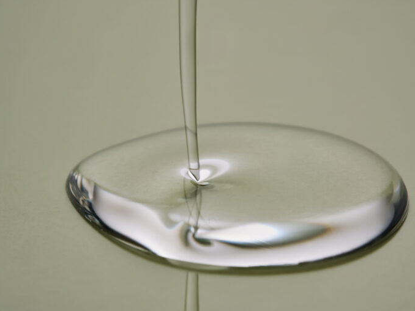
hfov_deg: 20.0
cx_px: 200
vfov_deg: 15.1
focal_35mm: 98
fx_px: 1175
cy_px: 155
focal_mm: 60
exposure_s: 1/800
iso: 1000
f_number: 10
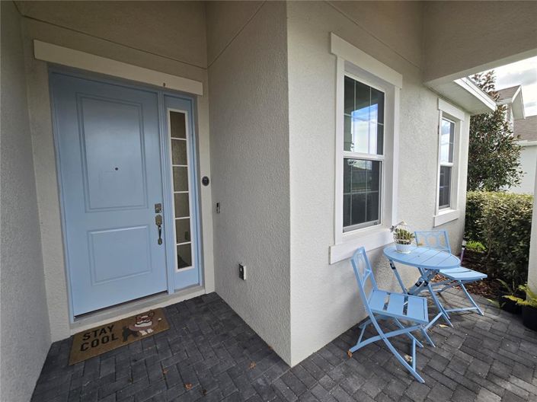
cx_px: 268
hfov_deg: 106.2
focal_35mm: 13
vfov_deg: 89.9
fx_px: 202
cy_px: 201
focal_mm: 2.2
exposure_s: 1/474
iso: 50
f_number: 2.2
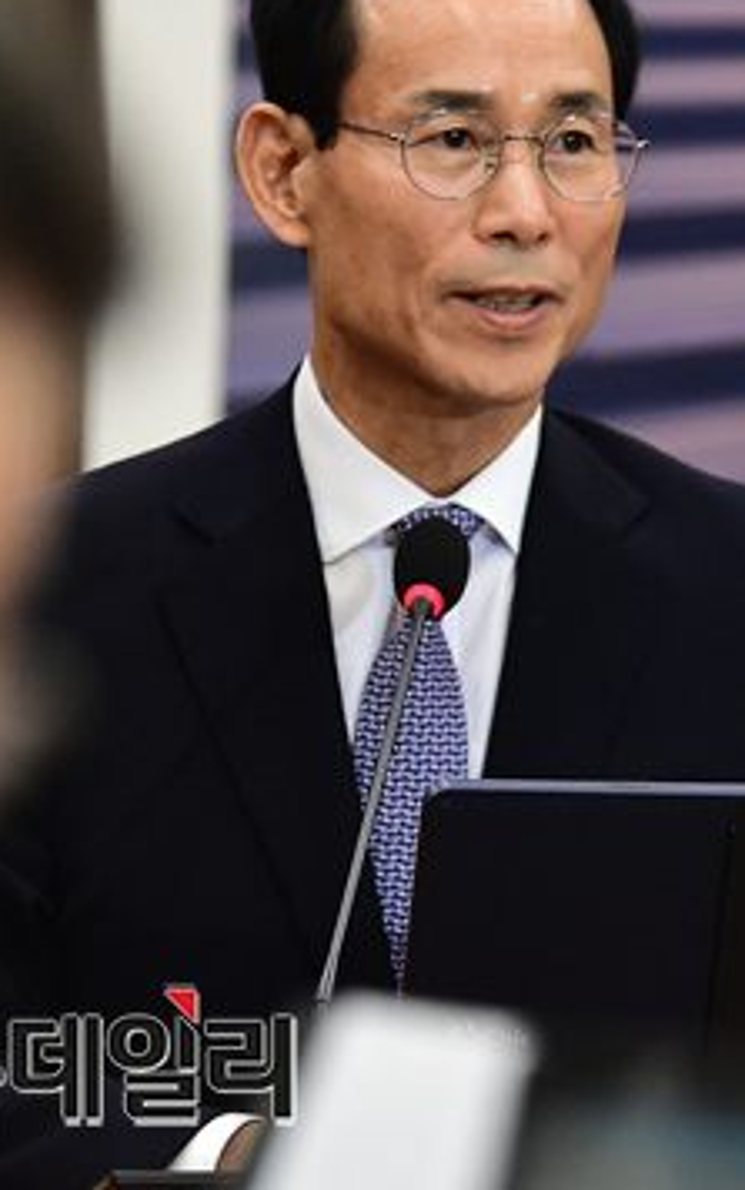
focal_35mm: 439
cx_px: 94
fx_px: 14238
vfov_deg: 4.8
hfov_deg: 3.0
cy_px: 485
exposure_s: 1/320
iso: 5000
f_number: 6.3
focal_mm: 240
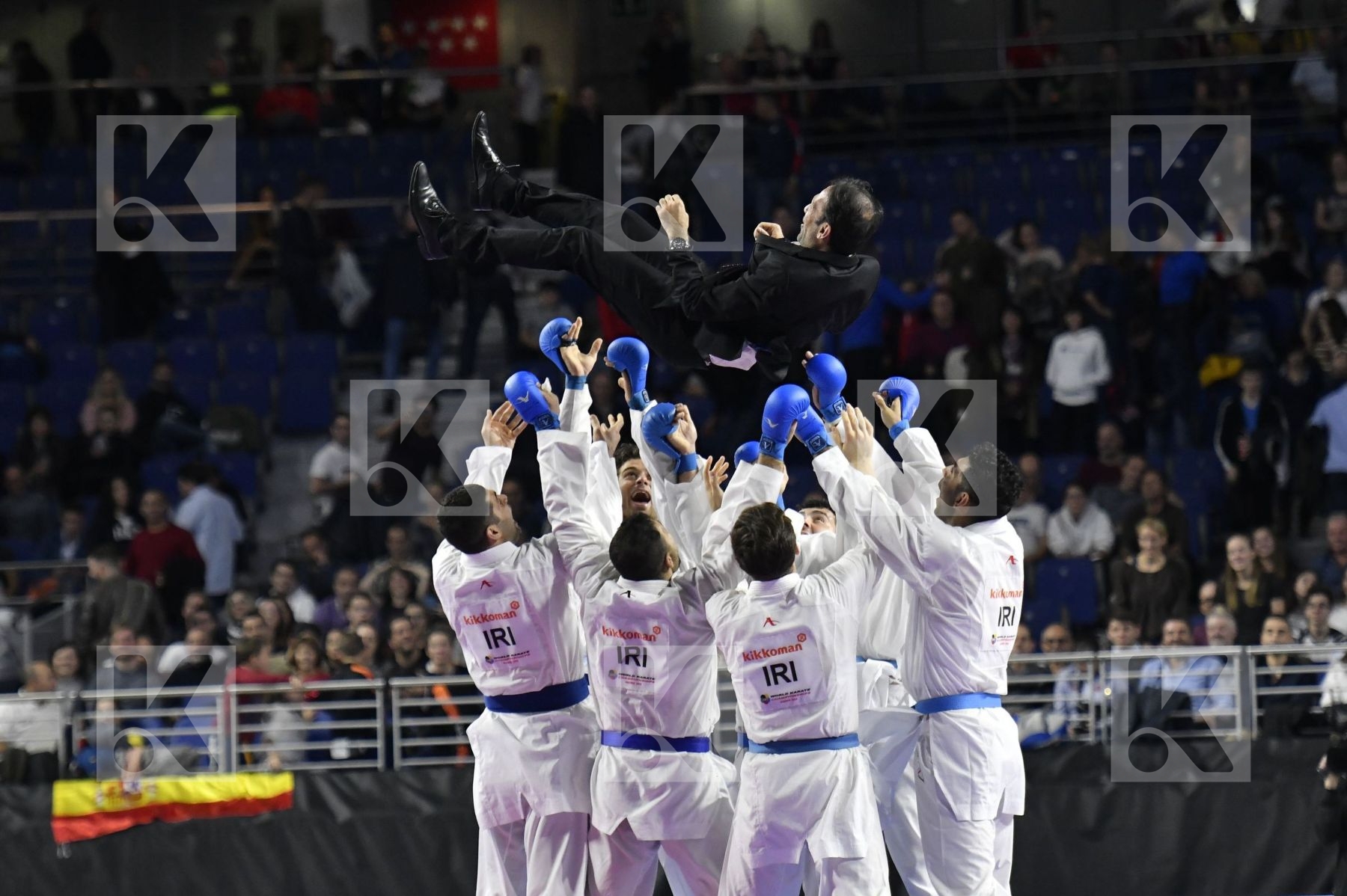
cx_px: 674
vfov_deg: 6.5
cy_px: 448
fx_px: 7853
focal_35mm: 210
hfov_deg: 9.8
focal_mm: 140
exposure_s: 1/1000
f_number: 2.8
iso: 2000
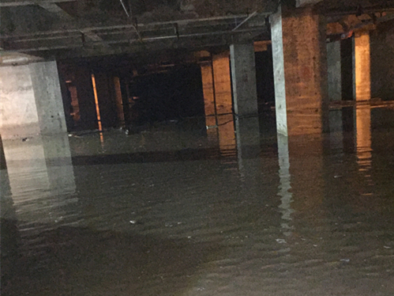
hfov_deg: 61.7
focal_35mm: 29
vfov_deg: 48.2
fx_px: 330
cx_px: 197
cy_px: 148
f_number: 2.2
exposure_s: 1/17
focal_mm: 4.15
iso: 2000
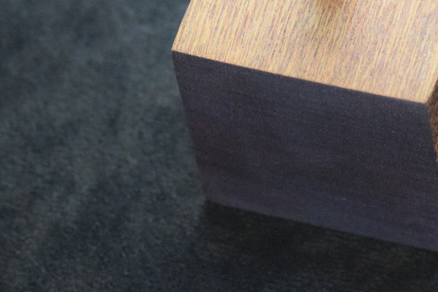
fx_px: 6498
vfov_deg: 2.6
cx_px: 345
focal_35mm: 534
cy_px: 32
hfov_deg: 3.9
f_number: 5
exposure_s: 1/50
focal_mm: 155
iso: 6400
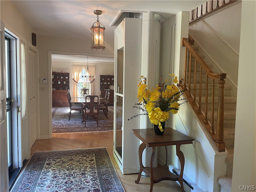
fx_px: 192
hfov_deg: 67.3
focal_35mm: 26
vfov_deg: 53.1
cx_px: 128
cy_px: 96
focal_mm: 4.2
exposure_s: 1/60
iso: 100
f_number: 1.6
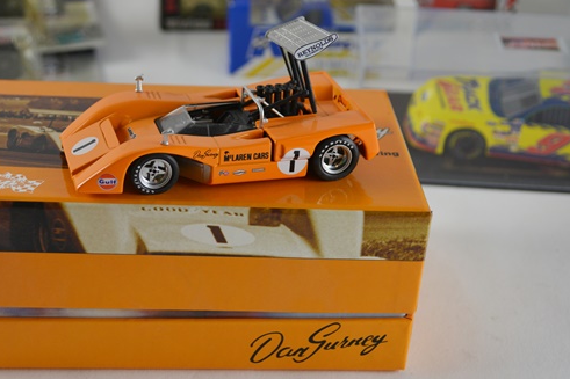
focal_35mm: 66
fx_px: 1045
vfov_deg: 20.6
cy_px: 185
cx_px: 240
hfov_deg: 30.5
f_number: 5.6
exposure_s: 1/125
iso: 400
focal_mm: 36
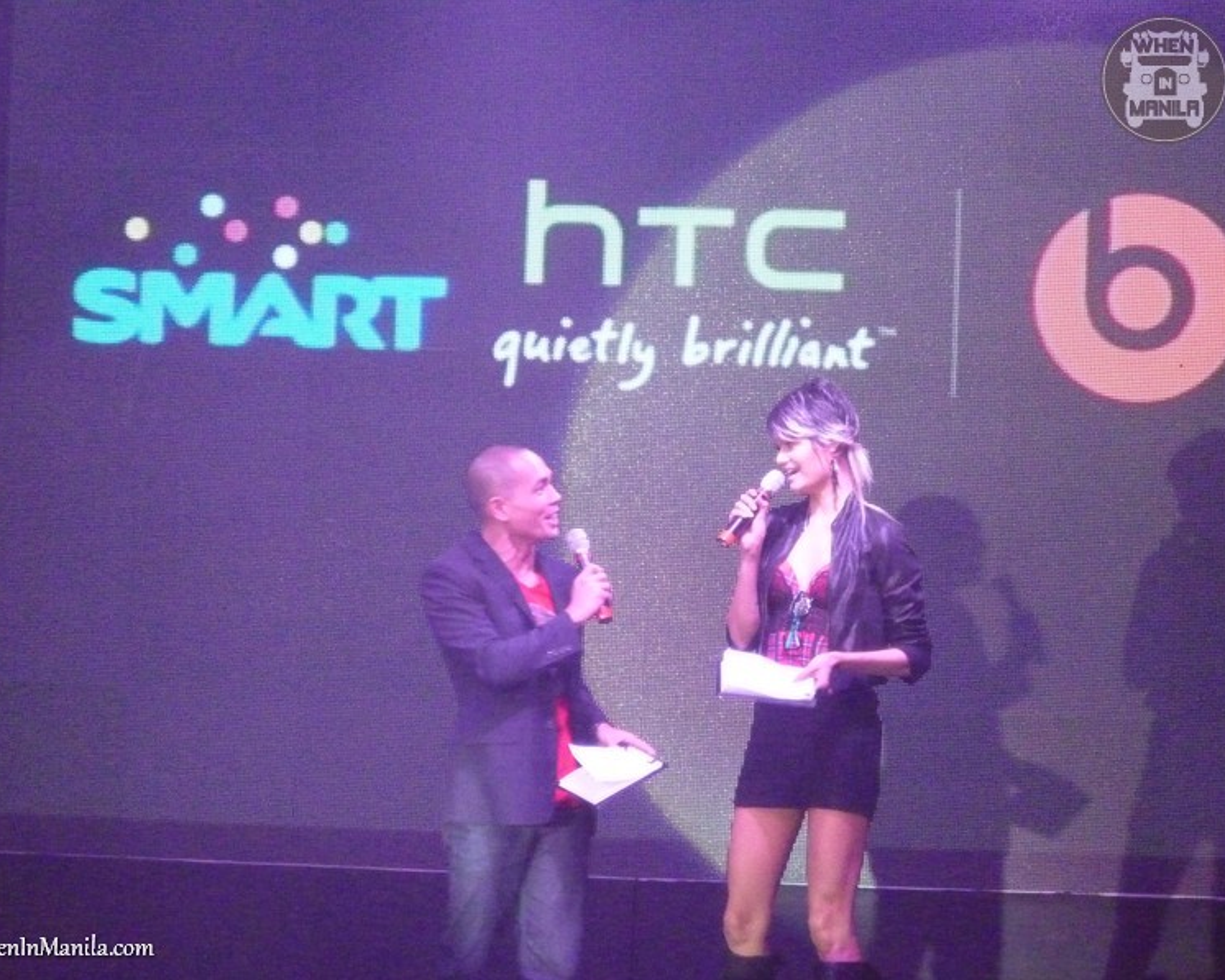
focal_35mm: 157
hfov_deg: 12.3
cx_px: 612
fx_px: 5693
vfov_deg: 9.8
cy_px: 491
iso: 1600
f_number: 5.9
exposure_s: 1/40
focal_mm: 26
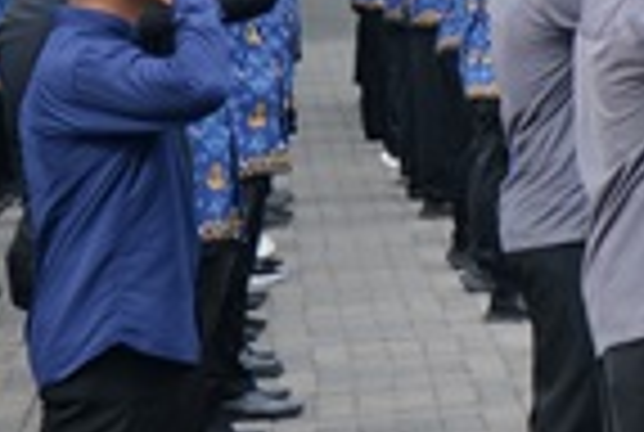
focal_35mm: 223
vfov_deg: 6.1
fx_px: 3998
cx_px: 2229
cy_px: -266
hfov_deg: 7.5
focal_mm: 32
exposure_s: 1/320
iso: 400
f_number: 4.2
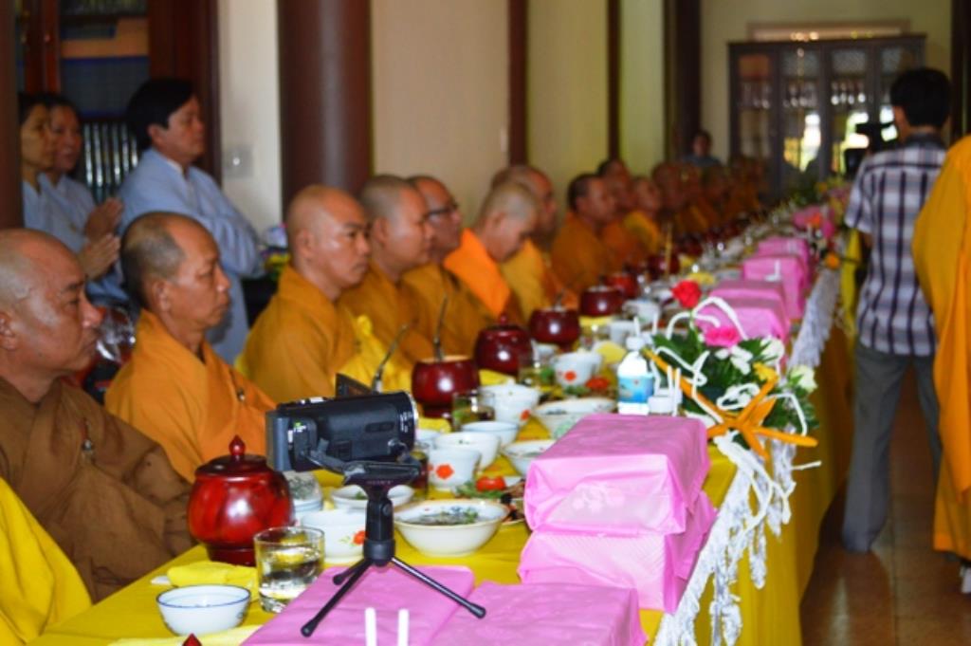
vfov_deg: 23.7
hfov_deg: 35.1
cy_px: 323
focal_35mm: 57
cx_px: 486
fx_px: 1536
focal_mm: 38
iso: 900
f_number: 5
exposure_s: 1/60
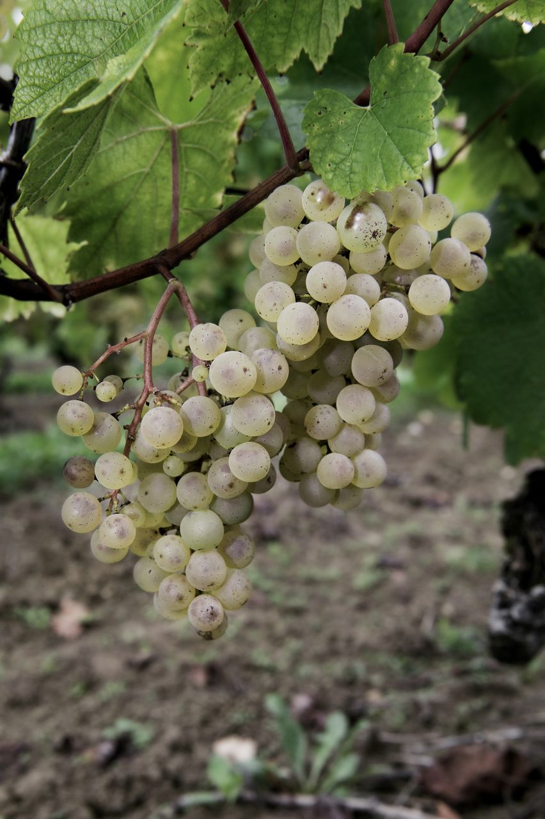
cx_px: 272
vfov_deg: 53.2
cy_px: 410
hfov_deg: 36.8
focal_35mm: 36
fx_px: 818
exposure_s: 1/500
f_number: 8
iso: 1000
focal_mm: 36
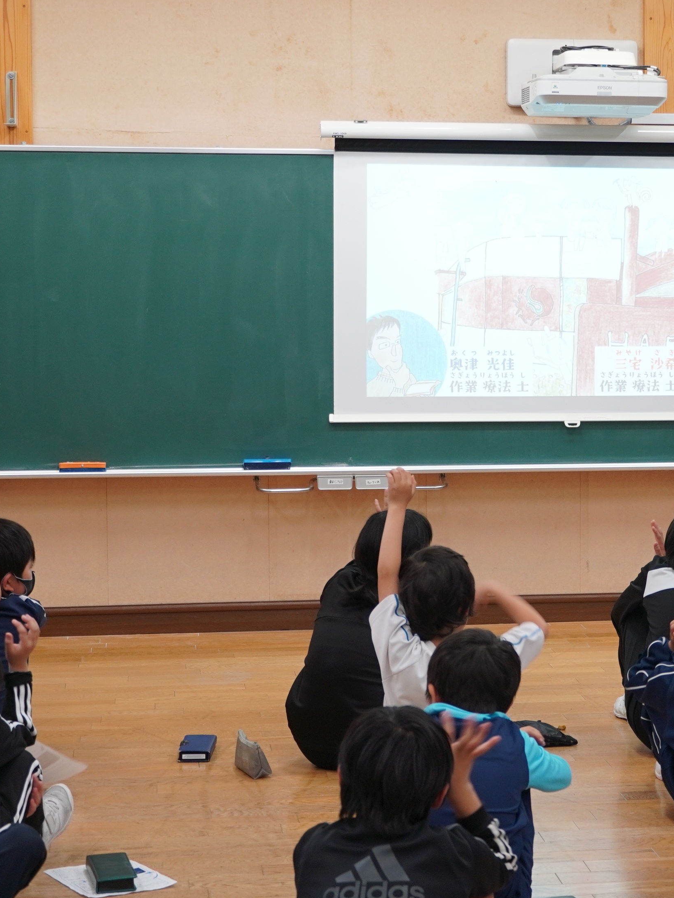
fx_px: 2387
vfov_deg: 21.3
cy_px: 451
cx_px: 581
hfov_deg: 15.9
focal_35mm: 92
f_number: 4.5
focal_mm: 33
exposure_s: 1/50
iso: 320
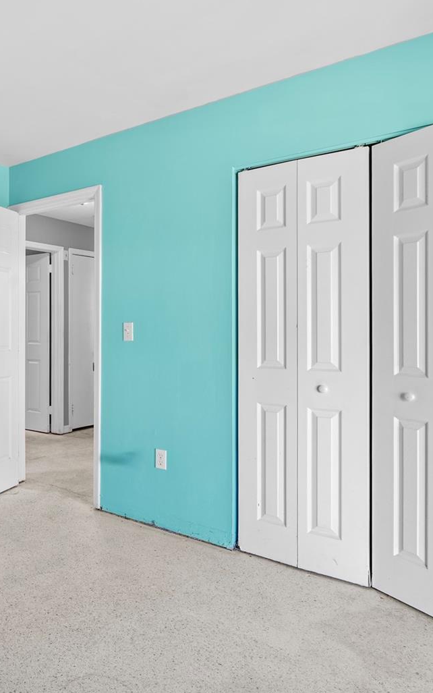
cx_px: 36
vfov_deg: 66.8
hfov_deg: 41.0
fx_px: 525
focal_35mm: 28
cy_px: 335
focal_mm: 17.5
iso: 100
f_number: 8
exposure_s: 1/1.25
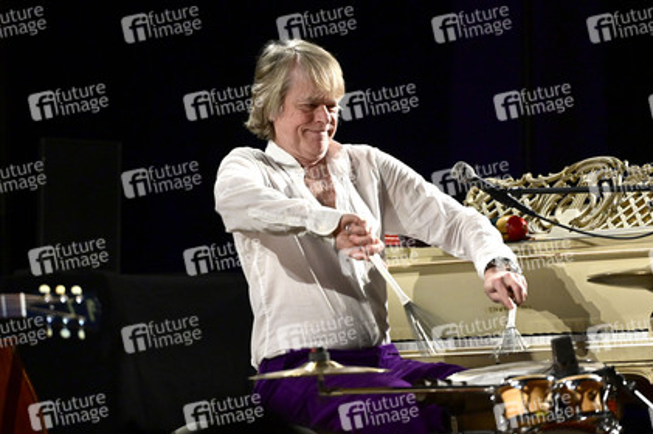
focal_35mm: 214
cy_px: 219
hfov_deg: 9.6
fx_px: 3879
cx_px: 337
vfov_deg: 6.4
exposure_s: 1/500
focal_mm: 200
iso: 5600
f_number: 2.8
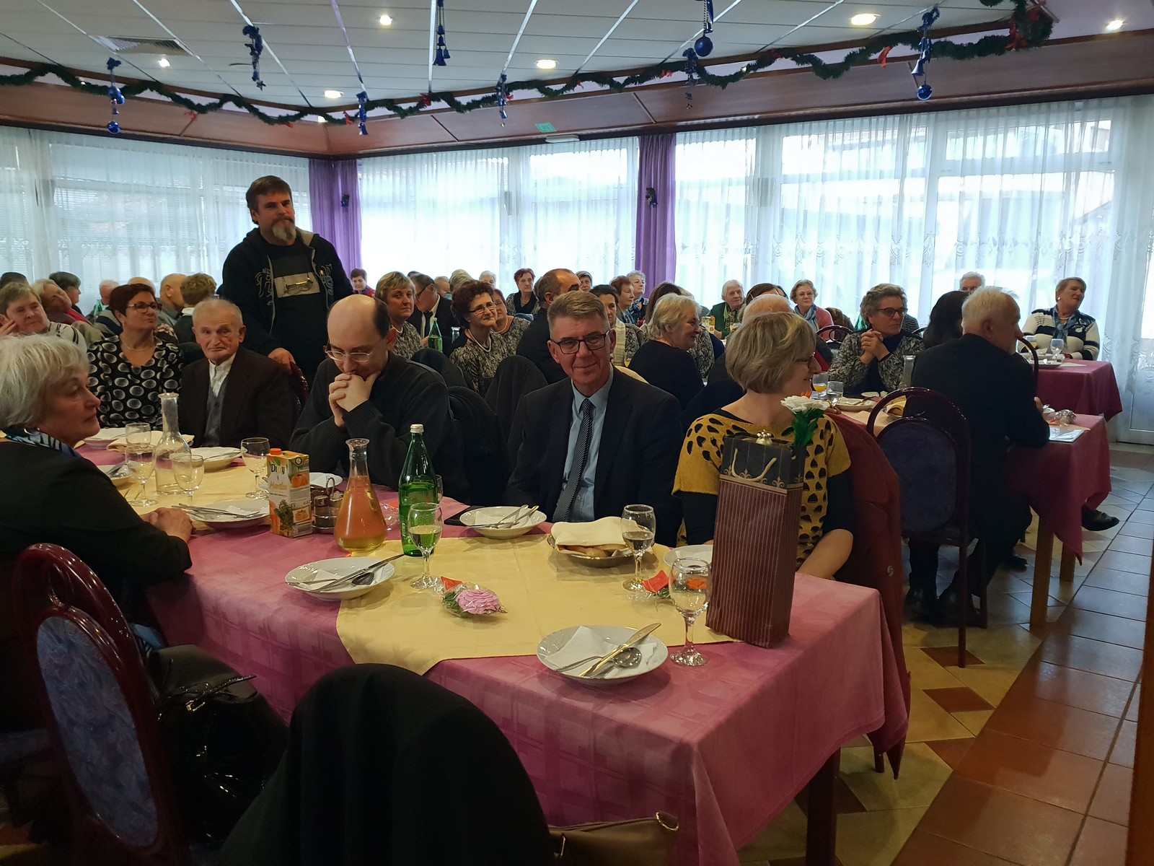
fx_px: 867
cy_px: 433
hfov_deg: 67.3
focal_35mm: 26
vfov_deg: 53.1
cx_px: 577
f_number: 1.5
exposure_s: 1/50
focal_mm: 4.3
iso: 320
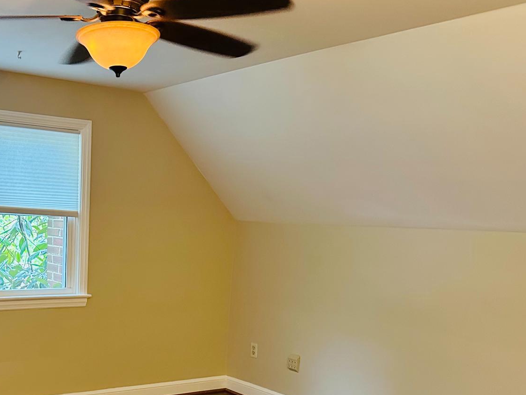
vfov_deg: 32.2
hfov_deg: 41.2
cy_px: 299
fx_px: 669
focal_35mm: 44
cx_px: 108
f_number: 1.78
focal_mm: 6.86
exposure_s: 1/60
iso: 640
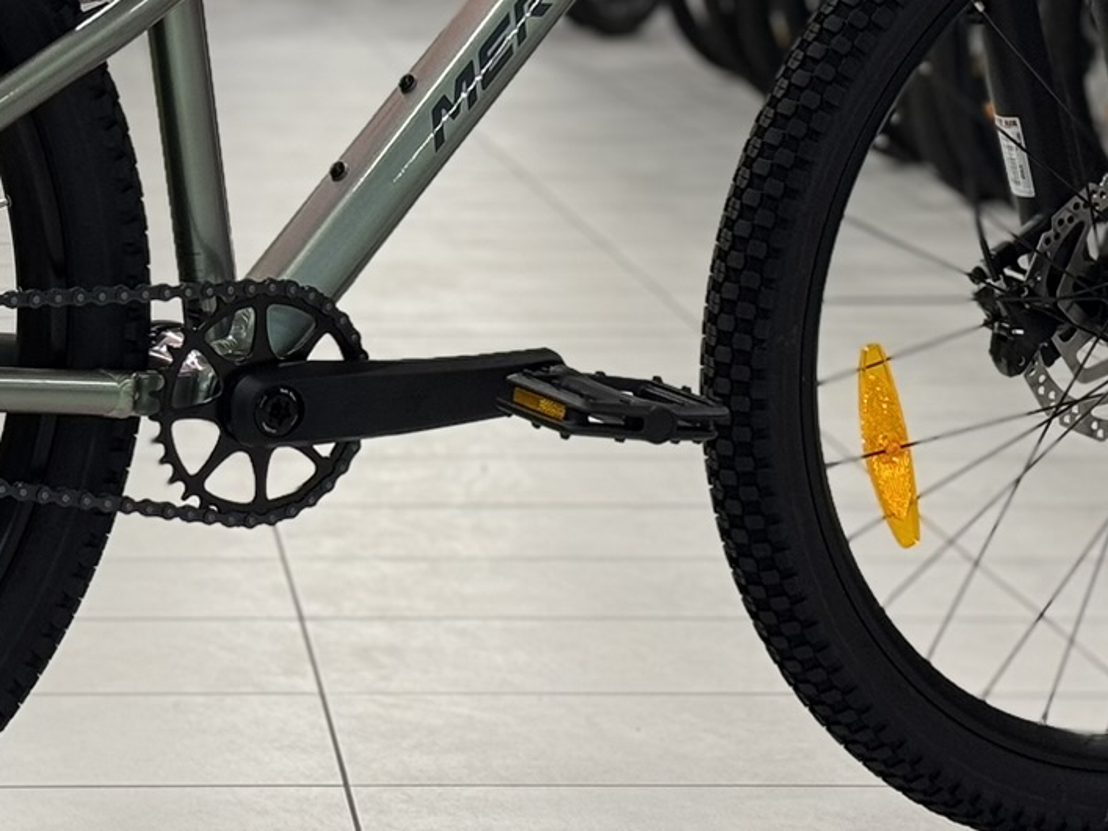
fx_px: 4448
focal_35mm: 139
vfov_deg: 10.6
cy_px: 152
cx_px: 240
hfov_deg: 14.1
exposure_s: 1/50
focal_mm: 6.76
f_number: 1.78
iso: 50
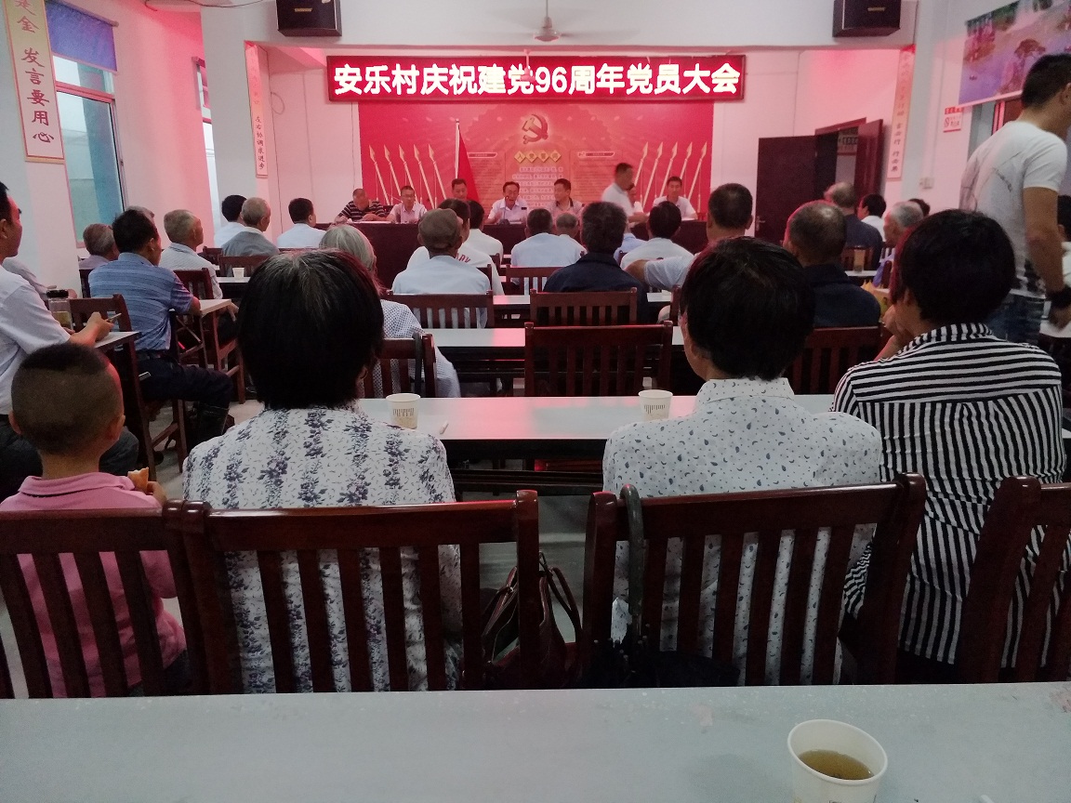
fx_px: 681
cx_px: 536
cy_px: 402
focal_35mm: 22
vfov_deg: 61.1
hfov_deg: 76.4
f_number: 2
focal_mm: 3.79
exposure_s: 1/25
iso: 559
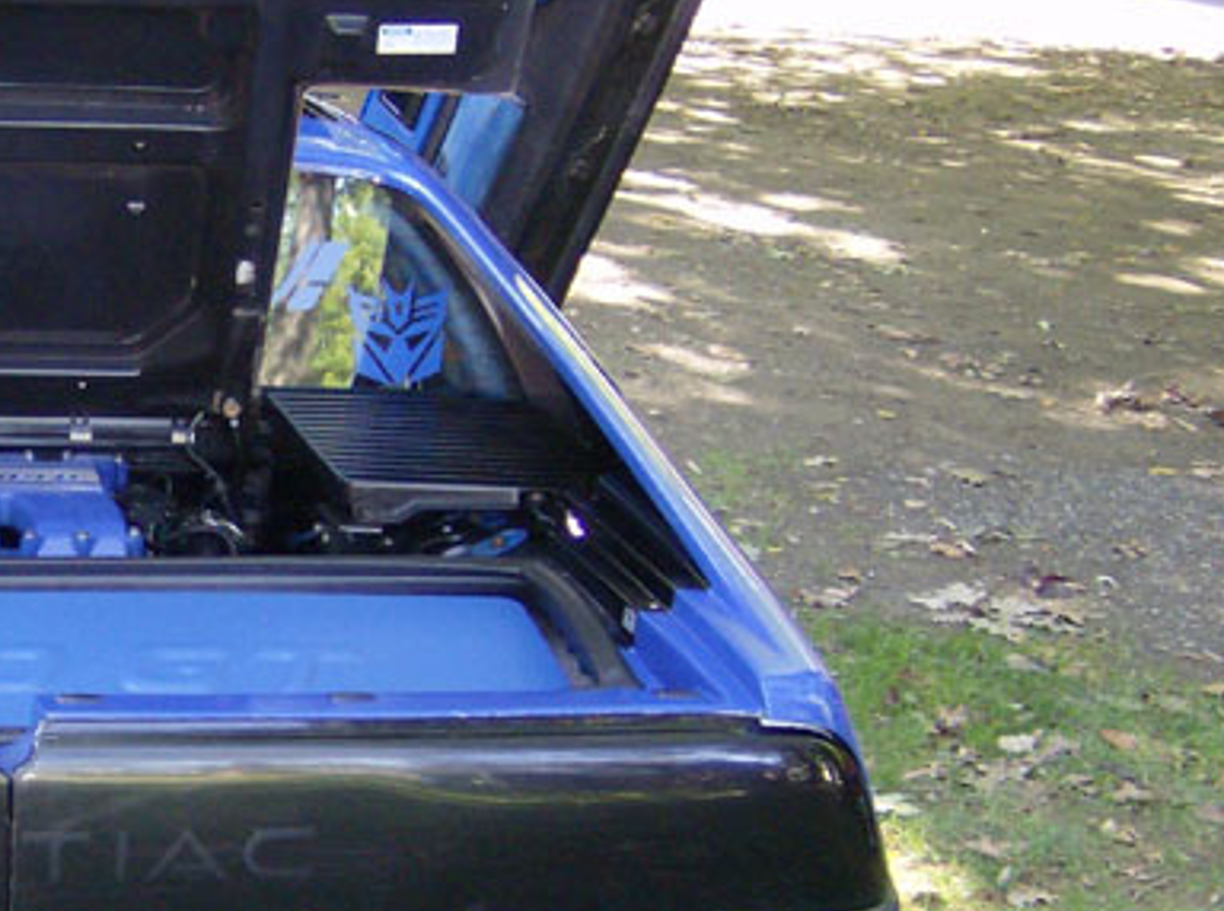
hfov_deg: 24.9
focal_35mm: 75
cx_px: 13
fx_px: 2645
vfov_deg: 19.5
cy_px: 583
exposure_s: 1/60.8
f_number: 2.8
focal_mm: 6
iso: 200
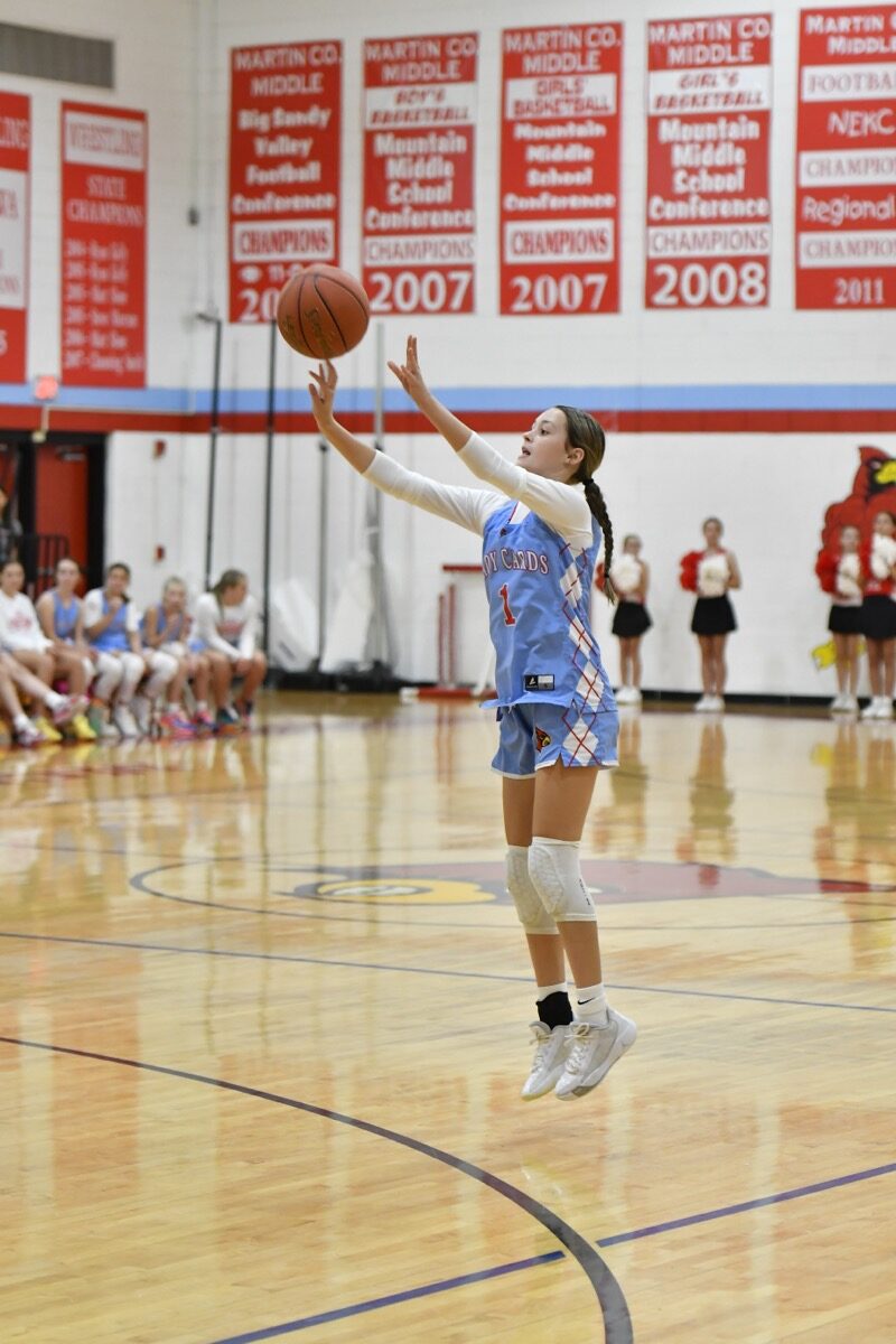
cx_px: 448
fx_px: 3920
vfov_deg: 19.5
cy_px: 672
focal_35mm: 105
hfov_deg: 13.0
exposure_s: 1/1000
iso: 2800
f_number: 2.8
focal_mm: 70
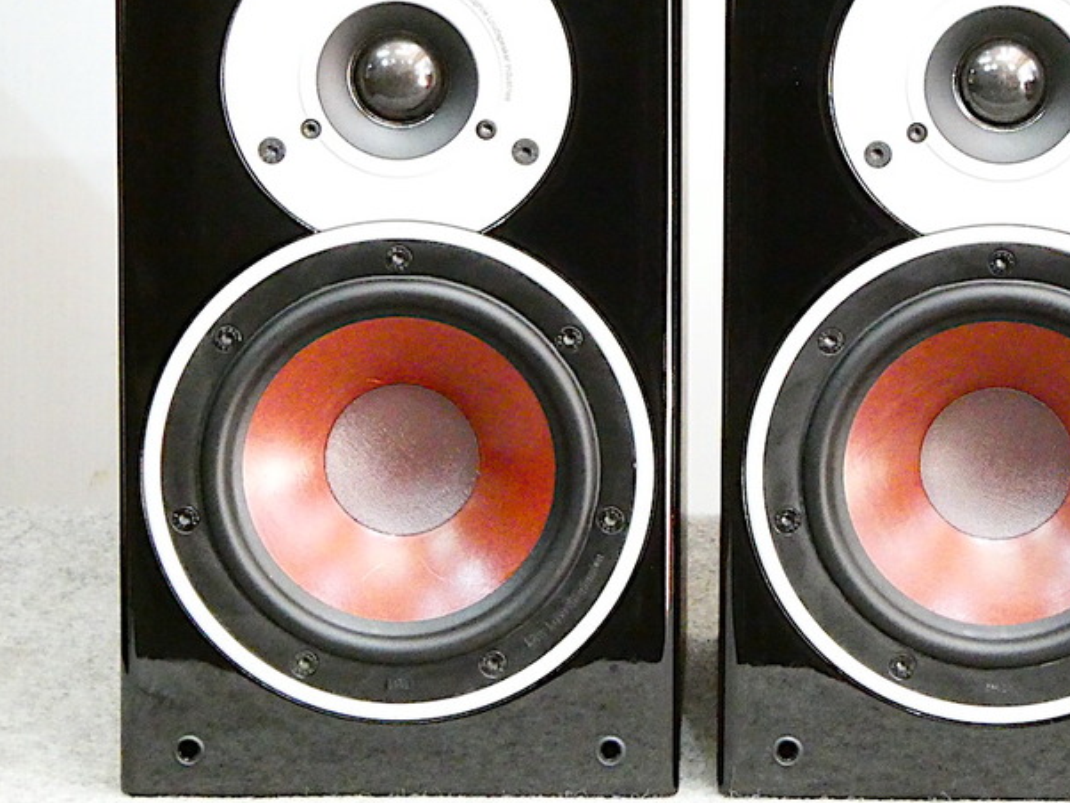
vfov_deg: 6.5
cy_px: 249
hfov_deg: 8.7
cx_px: 693
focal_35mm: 228
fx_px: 7050
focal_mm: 25.6
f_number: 6.3
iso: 1600
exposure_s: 1/25
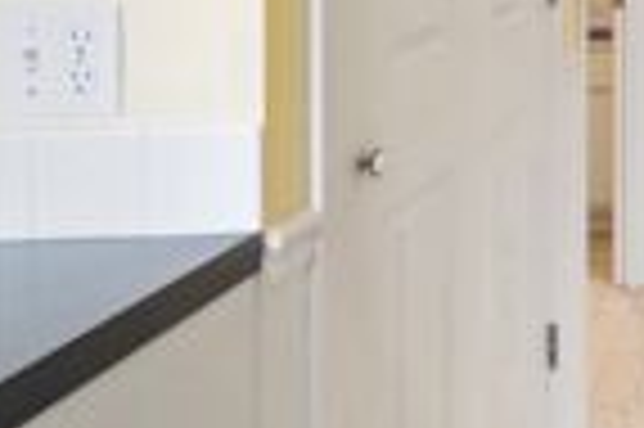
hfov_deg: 31.8
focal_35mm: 42
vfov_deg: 28.6
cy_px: -52
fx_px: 750
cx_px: 887
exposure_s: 1/4
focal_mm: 10
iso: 200
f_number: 9
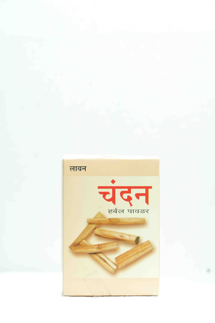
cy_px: 162
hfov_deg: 13.0
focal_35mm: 105
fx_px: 941
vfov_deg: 19.5
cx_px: 108
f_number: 5.6
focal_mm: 105
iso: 800
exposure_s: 1/60
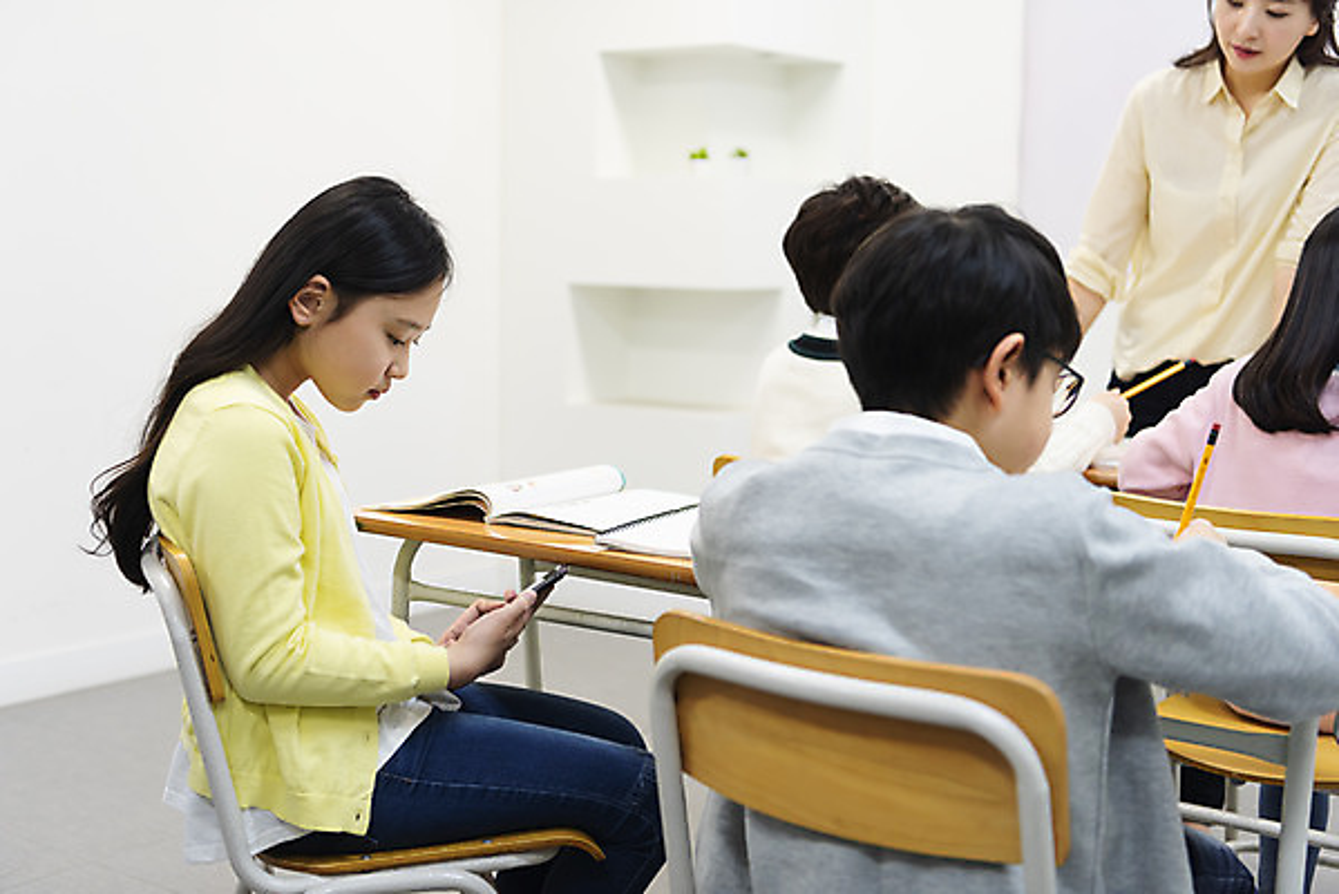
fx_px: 1786
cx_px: 670
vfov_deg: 28.1
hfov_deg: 41.1
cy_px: 447
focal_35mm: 48
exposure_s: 1/160
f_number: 2.8
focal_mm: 48
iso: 640
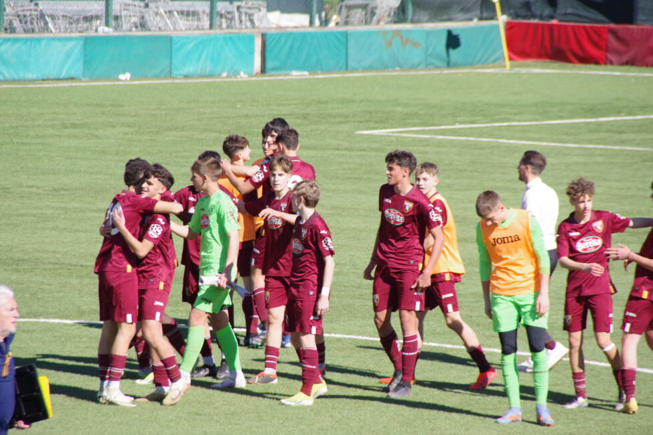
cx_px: 332
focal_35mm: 394
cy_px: 223
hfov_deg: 5.2
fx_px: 7146
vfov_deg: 3.5
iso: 800
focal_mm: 250
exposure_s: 1/1000
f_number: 9
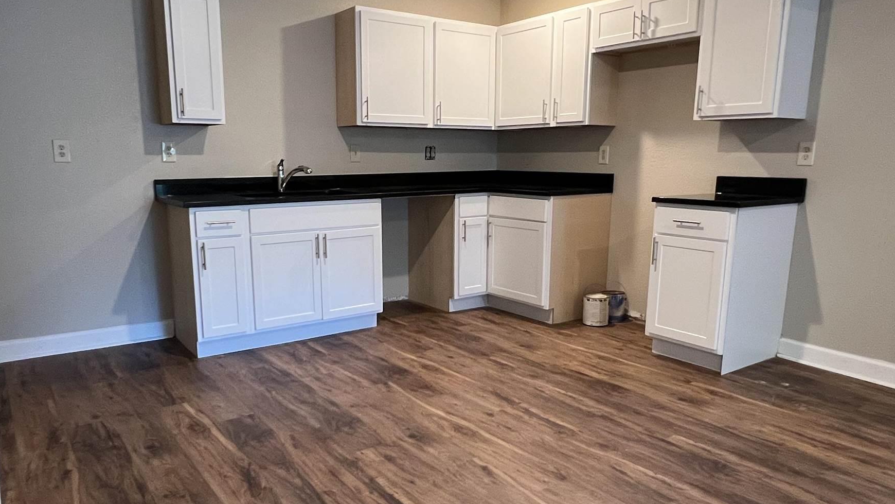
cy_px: 275
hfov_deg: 73.9
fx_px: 593
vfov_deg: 45.9
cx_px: 409
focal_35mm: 25
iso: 320
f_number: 1.8
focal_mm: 1.57
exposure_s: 1/60
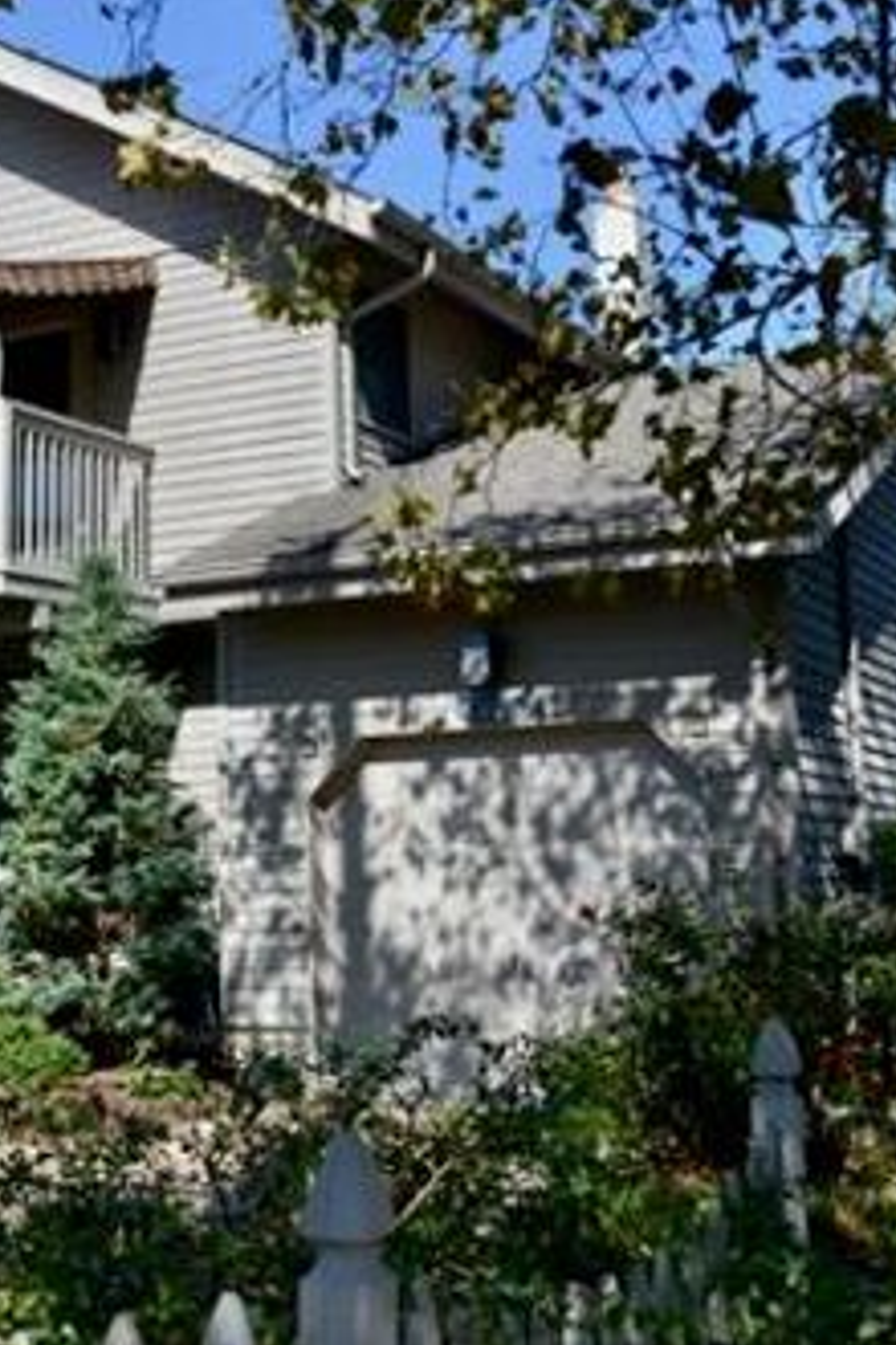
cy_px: 670
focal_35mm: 50
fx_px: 1867
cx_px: 269
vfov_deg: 39.6
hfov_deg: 26.8
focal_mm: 22
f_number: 8
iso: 100
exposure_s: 1/250
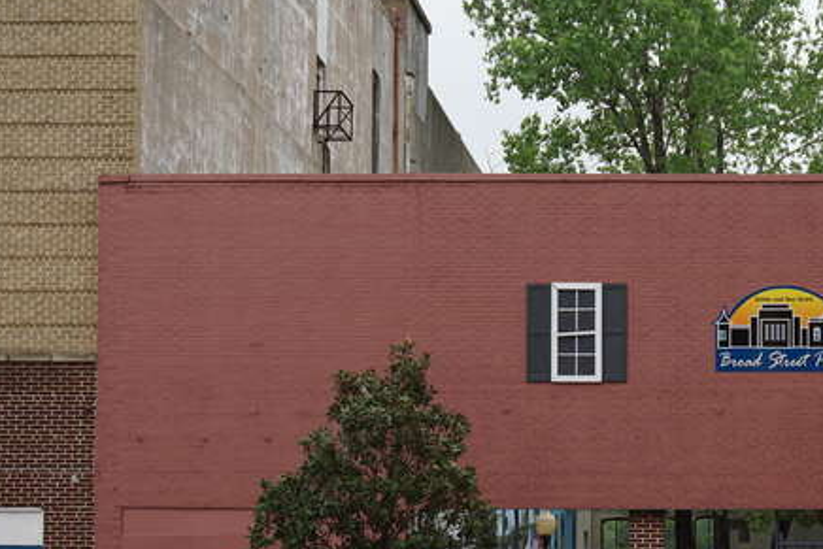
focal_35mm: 82
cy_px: 445
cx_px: 672
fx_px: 1872
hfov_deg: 24.4
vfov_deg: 16.6
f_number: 5.6
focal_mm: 31
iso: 100
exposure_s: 1/80
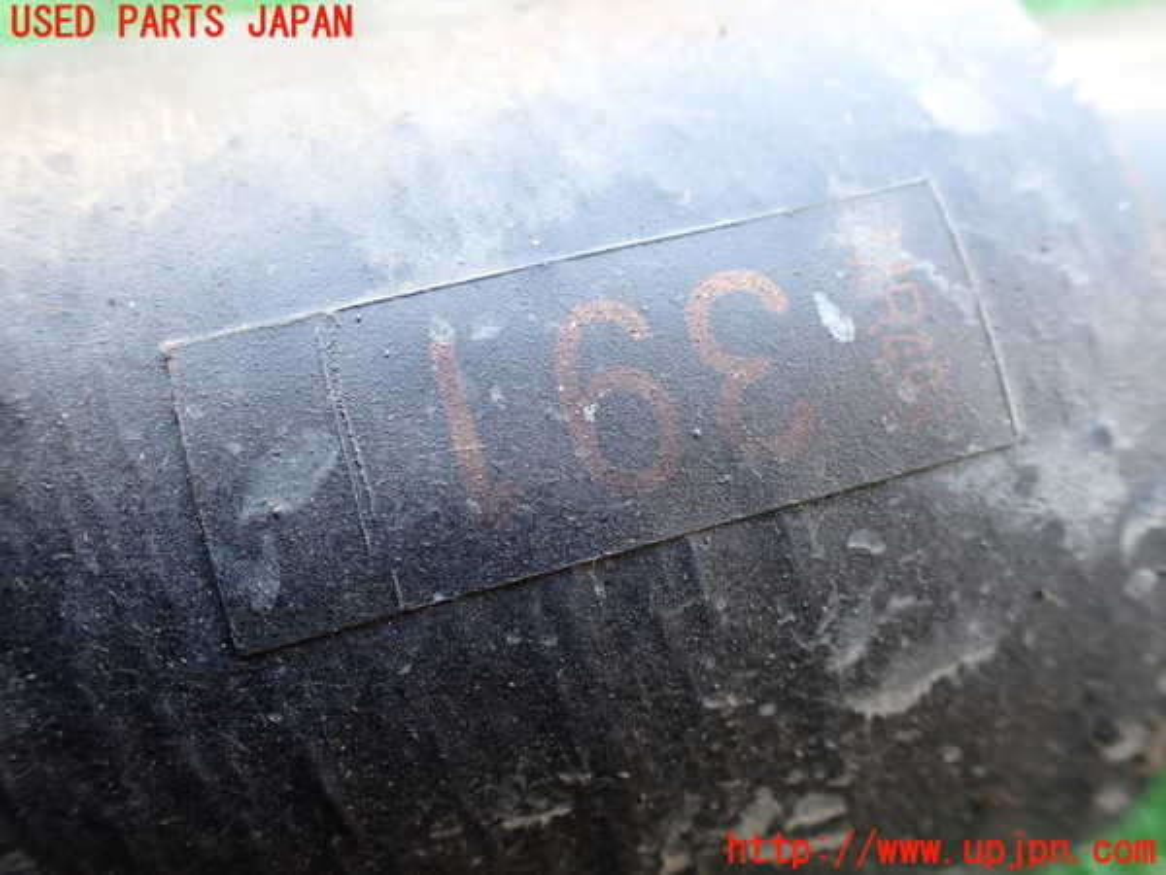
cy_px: 438
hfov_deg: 60.0
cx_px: 583
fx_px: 1011
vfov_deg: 46.8
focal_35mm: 30
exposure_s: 1/125
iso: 320
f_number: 2.3
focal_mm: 5.4
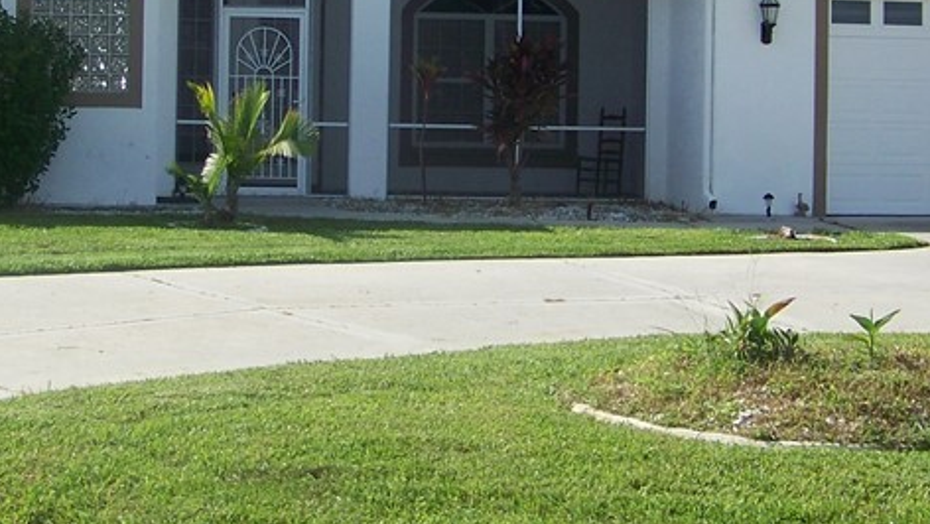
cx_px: 430
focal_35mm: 85
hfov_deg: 25.0
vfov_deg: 14.1
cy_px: 67
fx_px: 2097
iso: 64
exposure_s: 1/800
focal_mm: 5.85
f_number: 2.8
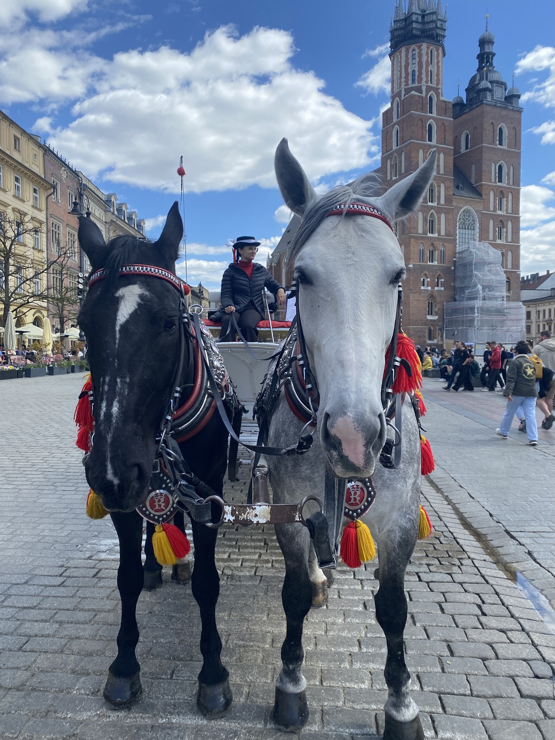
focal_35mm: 26
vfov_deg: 67.3
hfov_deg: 53.1
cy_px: 370
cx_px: 278
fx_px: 556
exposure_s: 1/1898
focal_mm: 4.25
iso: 32
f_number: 1.8
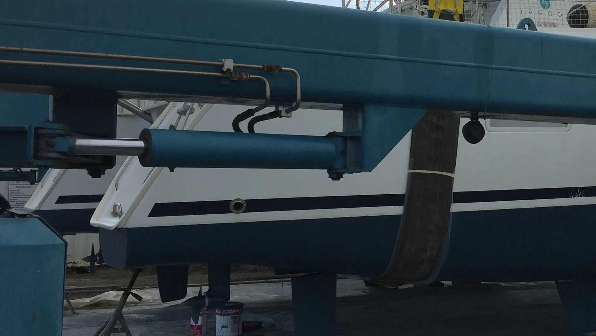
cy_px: 162
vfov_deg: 21.8
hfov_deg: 36.4
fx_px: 869
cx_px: 487
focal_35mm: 55
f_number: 2.2
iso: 32
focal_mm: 4.15
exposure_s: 1/2326
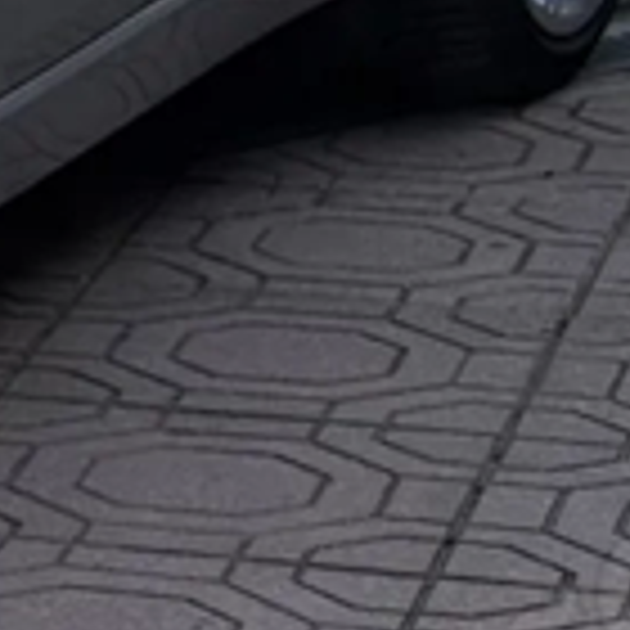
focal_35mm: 302
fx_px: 6218
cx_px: -1346
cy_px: -189
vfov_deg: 5.8
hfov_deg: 5.4
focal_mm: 6.76
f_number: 1.78
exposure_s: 1/6536
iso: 100
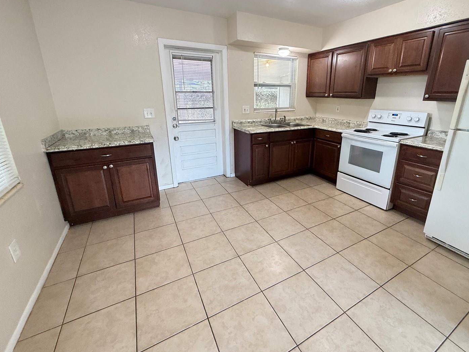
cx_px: 258
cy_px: 155
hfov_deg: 94.2
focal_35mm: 16
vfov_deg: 77.8
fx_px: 217
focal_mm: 2.22
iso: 500
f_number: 2.2
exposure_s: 1/60
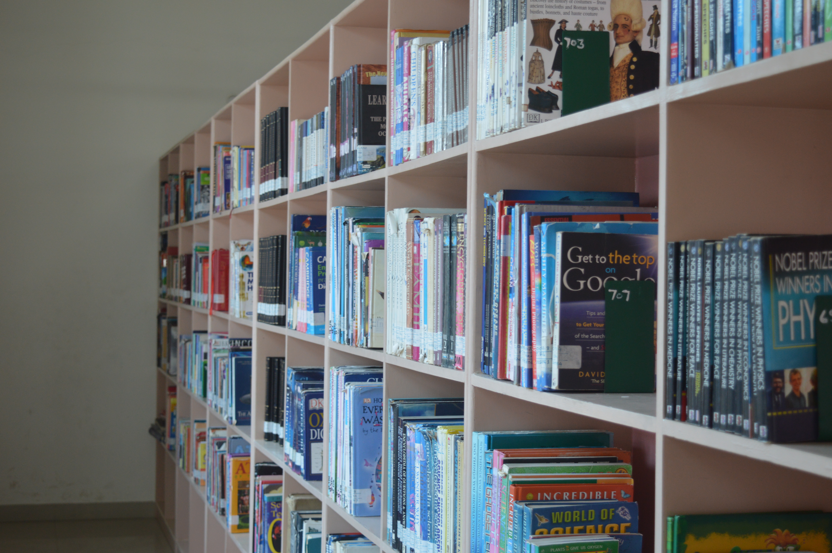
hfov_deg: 33.4
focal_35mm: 60
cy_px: 276
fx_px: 1385
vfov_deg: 22.6
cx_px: 416
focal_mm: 40
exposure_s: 1/40
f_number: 4.8
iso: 400
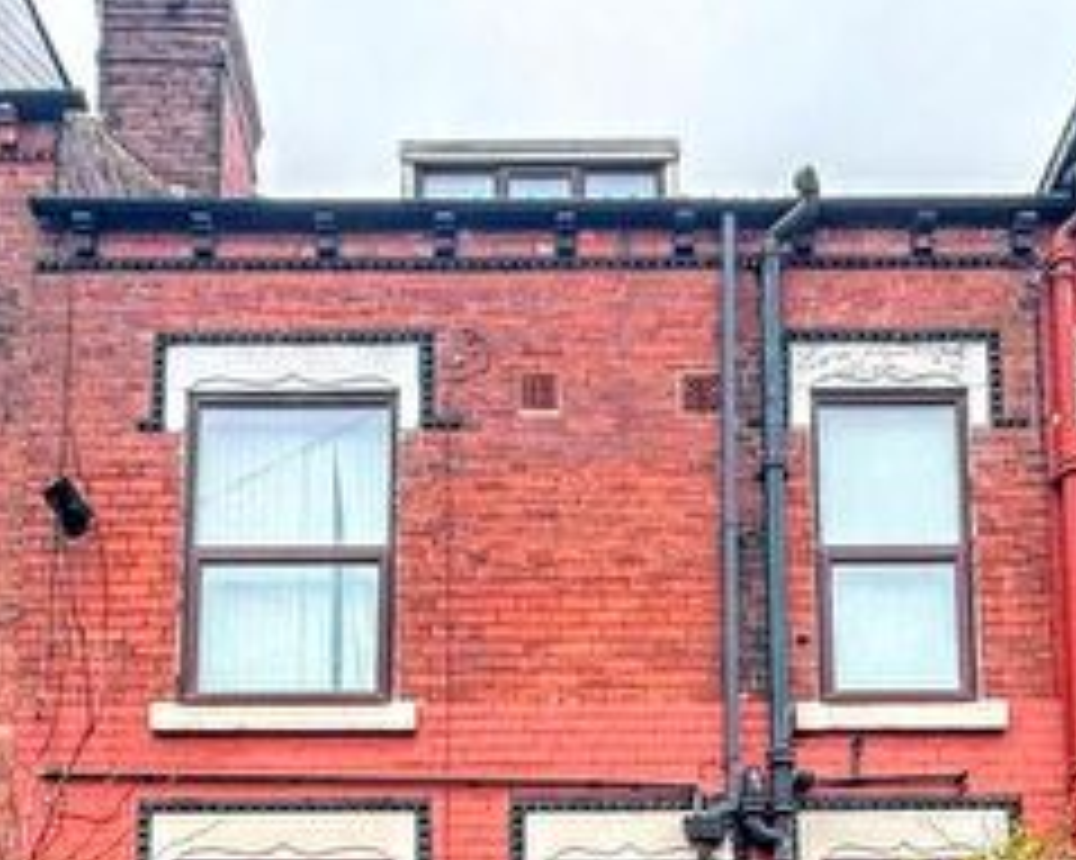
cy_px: 1155
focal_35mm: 40
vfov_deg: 29.2
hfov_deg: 45.8
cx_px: 549
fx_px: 1273
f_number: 2.2
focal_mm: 2.22
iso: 64
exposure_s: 1/99
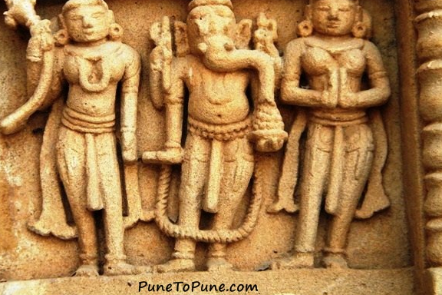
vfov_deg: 14.2
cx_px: 199
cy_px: 111
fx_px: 1179
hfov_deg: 21.2
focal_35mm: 96
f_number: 4.5
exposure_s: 1/500
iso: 375
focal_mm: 15.1
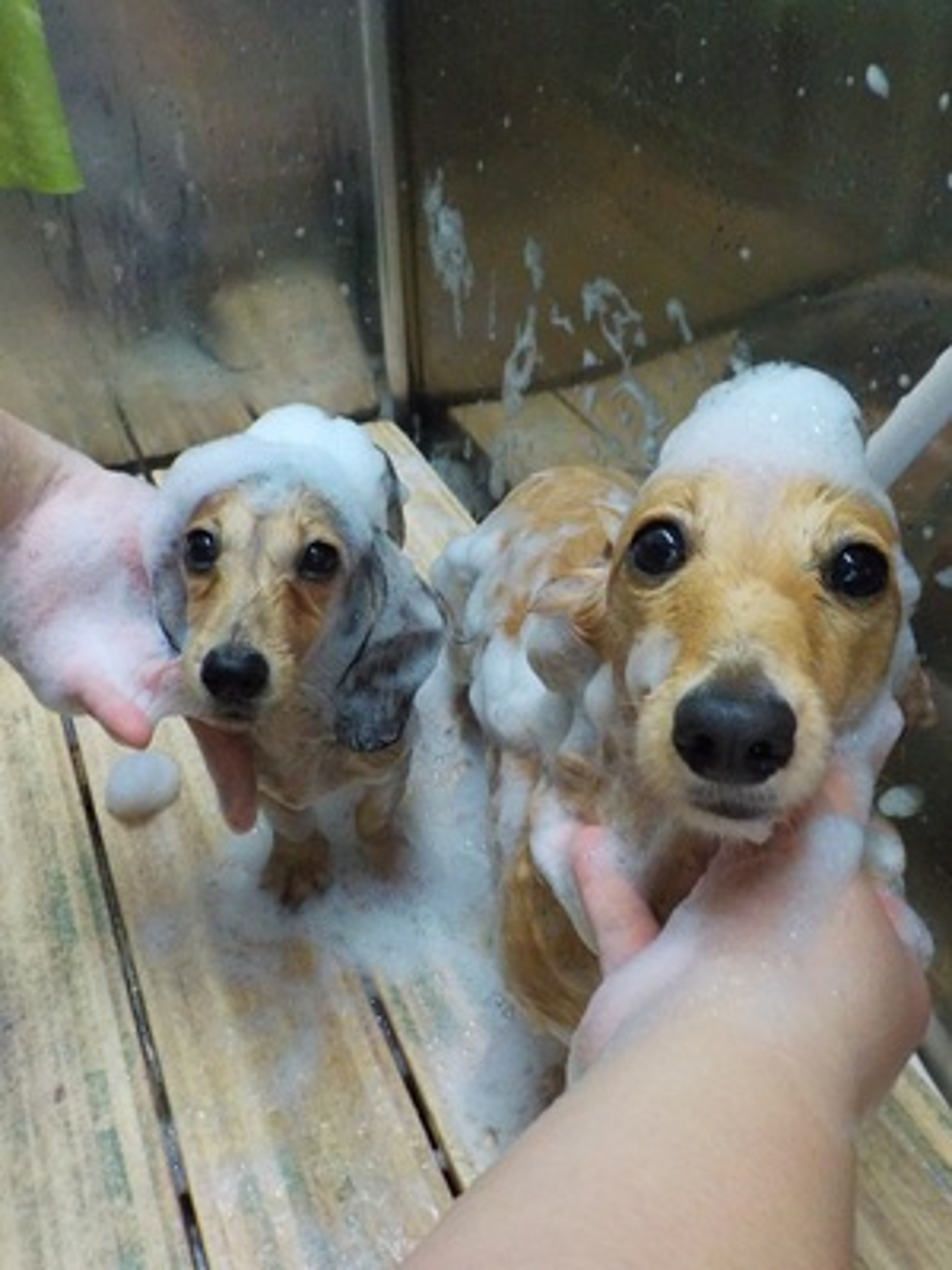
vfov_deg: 60.0
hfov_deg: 46.8
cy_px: 635
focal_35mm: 30
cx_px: 476
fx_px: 1100
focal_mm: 4.1
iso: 800
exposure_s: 1/50
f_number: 3.3
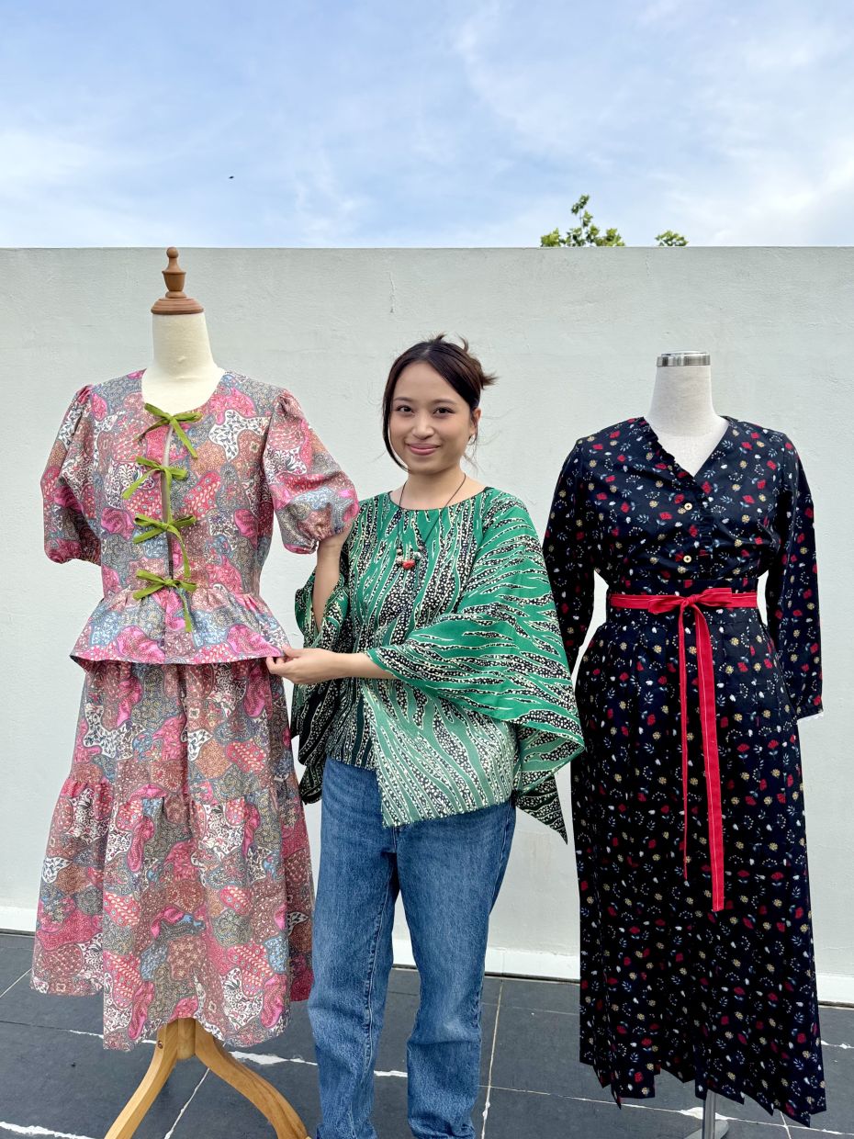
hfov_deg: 56.8
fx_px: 789
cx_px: 427
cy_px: 570
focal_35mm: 24
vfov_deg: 71.6
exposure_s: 1/1285
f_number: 1.78
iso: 80
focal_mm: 6.76
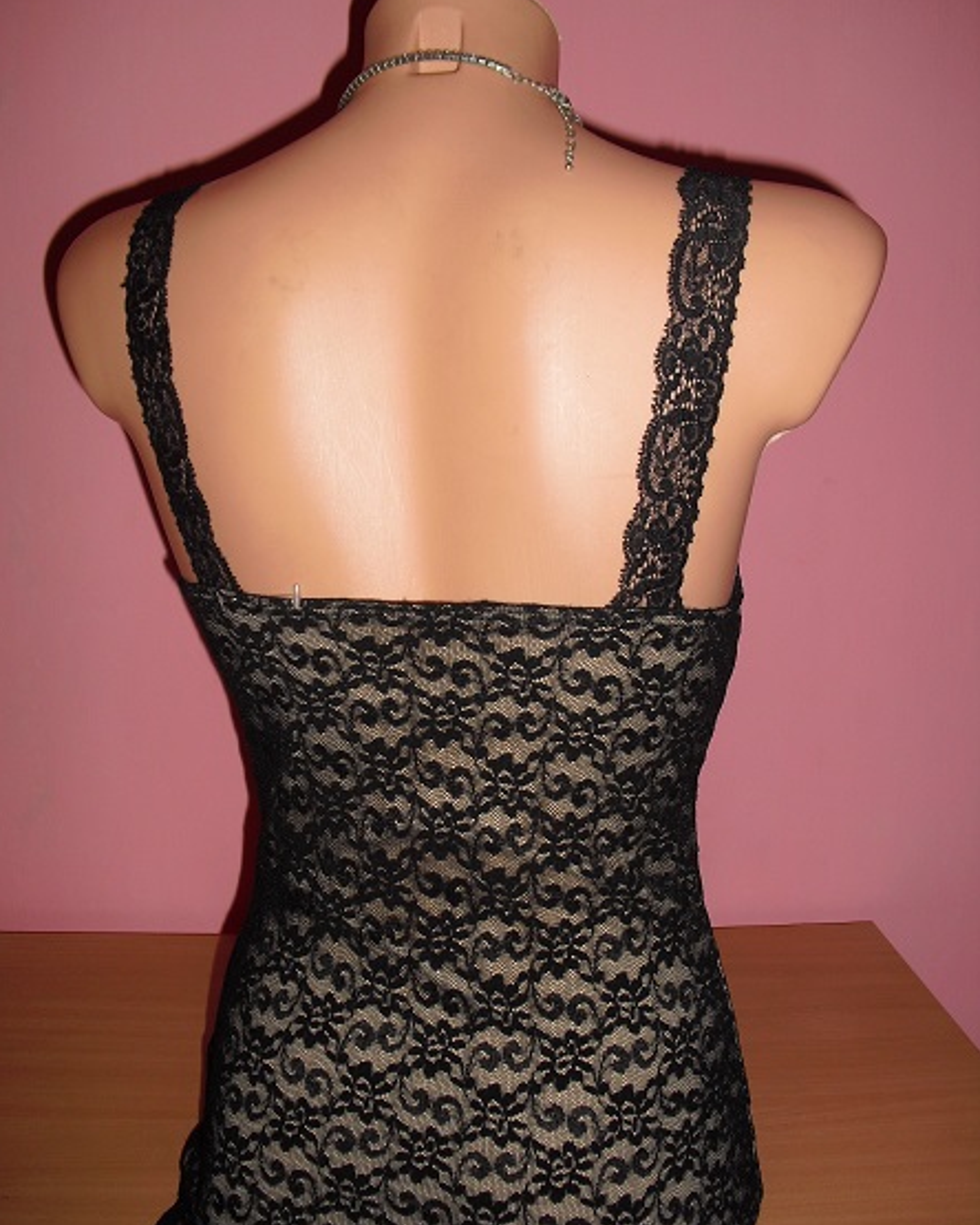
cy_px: 627
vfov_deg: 47.9
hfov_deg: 39.2
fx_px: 1378
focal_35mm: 38
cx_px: 490
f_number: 3.1
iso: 100
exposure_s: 1/60
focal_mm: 6.3
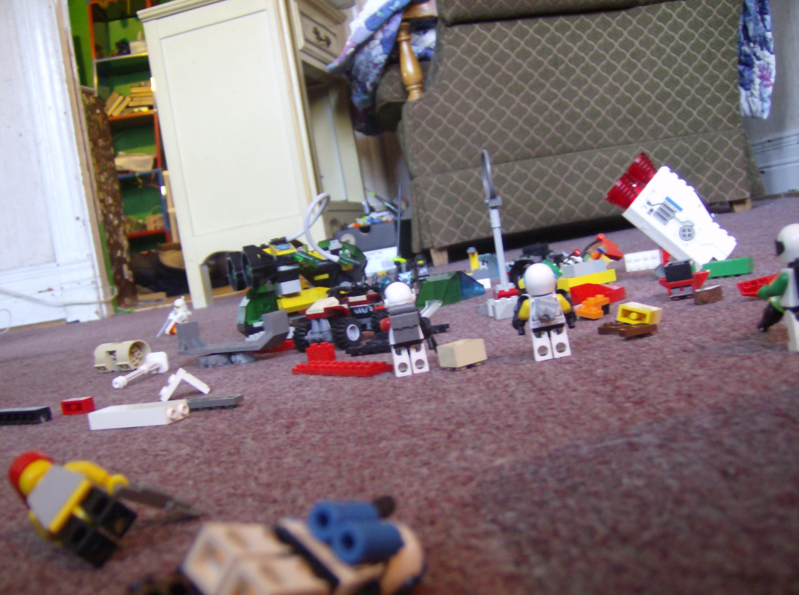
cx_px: 400
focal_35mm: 36
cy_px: 298
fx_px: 829
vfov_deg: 39.5
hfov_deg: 51.5
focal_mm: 6
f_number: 2.8
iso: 200
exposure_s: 1/3.45
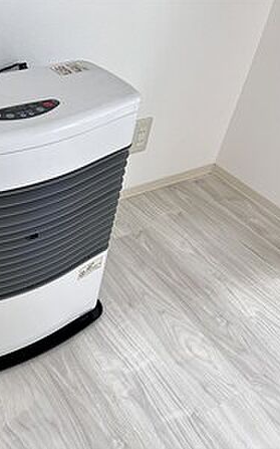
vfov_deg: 52.8
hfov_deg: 32.5
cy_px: 224
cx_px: 23
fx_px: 452
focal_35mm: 37
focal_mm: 5.1
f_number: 1.6
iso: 100
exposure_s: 1/100
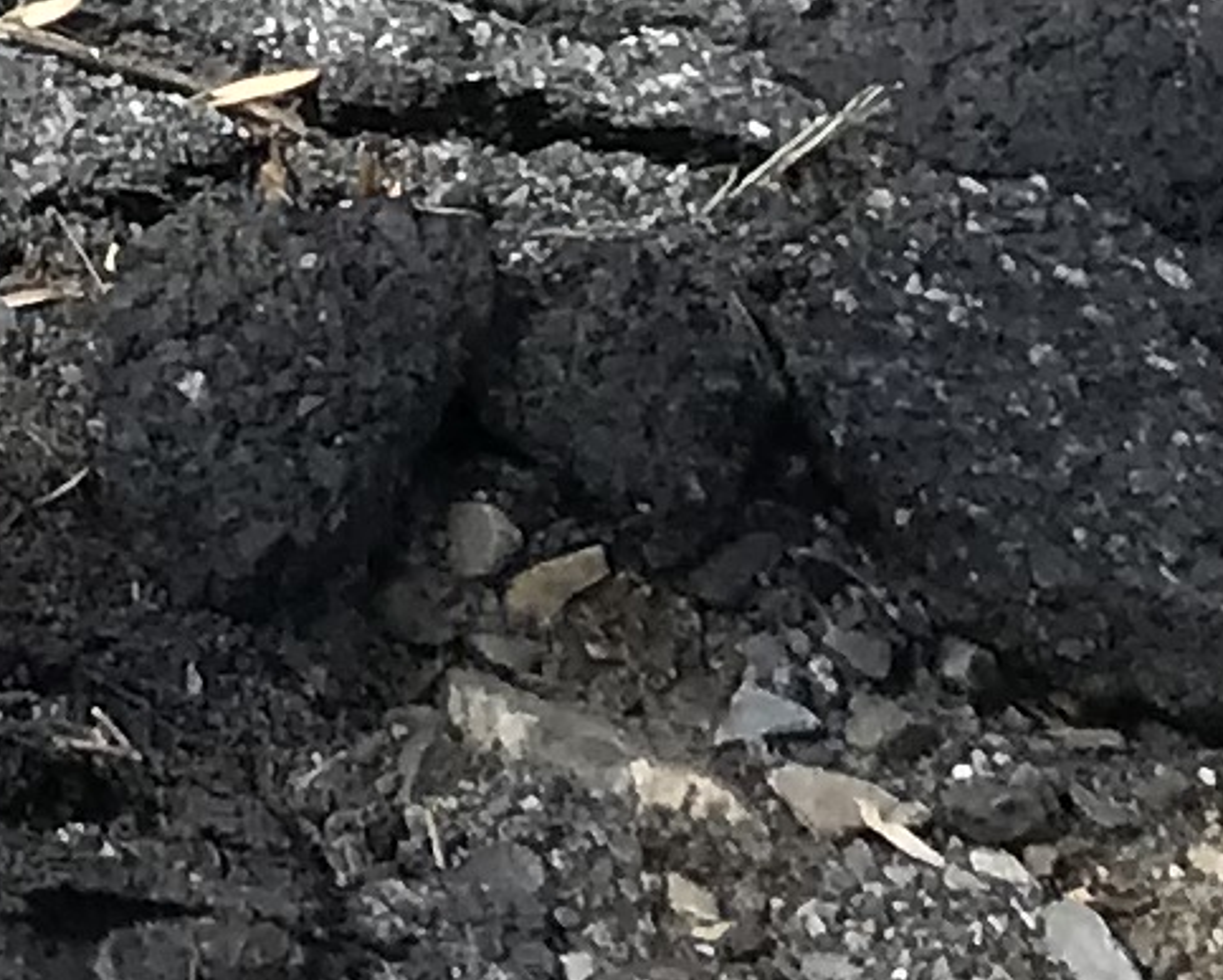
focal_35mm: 228
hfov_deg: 7.6
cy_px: -2150
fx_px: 8258
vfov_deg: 6.2
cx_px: -2226
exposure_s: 1/1389
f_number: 1.8
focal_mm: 3.99
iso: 20
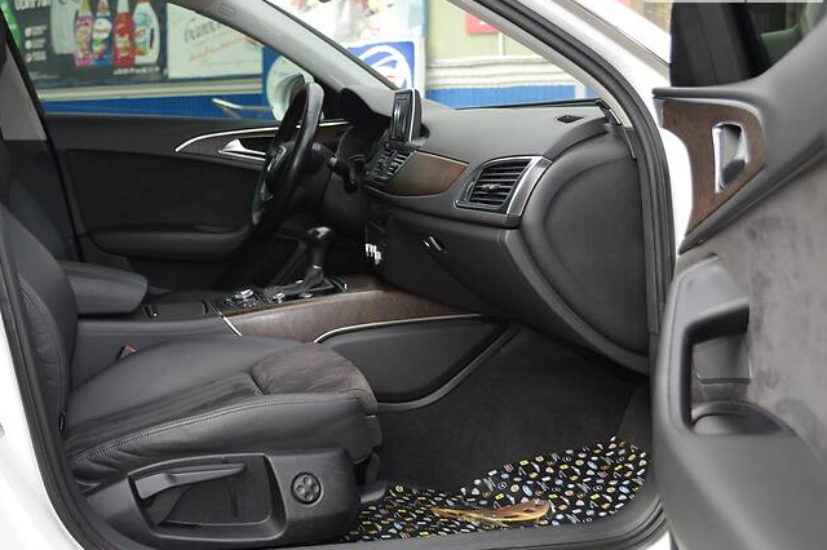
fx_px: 1033
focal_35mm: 45
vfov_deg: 29.8
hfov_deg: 43.4
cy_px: 275
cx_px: 326
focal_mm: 24
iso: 100
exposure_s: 1/125
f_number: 4
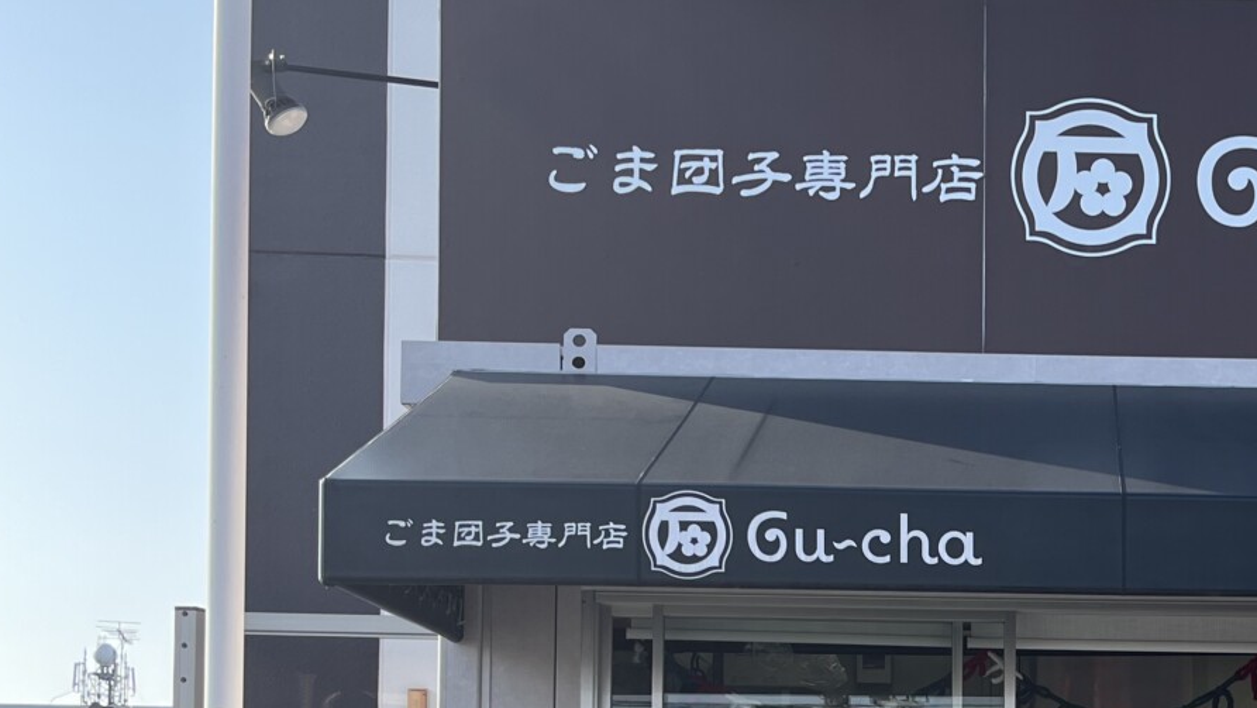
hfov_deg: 32.5
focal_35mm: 61
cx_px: 1156
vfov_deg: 18.7
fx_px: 2033
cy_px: 856
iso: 50
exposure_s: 1/983
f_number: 1.6
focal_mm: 5.1
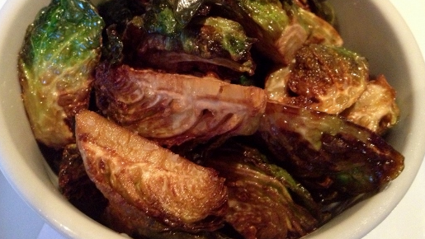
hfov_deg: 50.5
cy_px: 92
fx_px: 451
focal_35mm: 40
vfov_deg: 29.6
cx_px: 211
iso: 640
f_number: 2.4
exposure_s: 1/15
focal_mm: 4.28
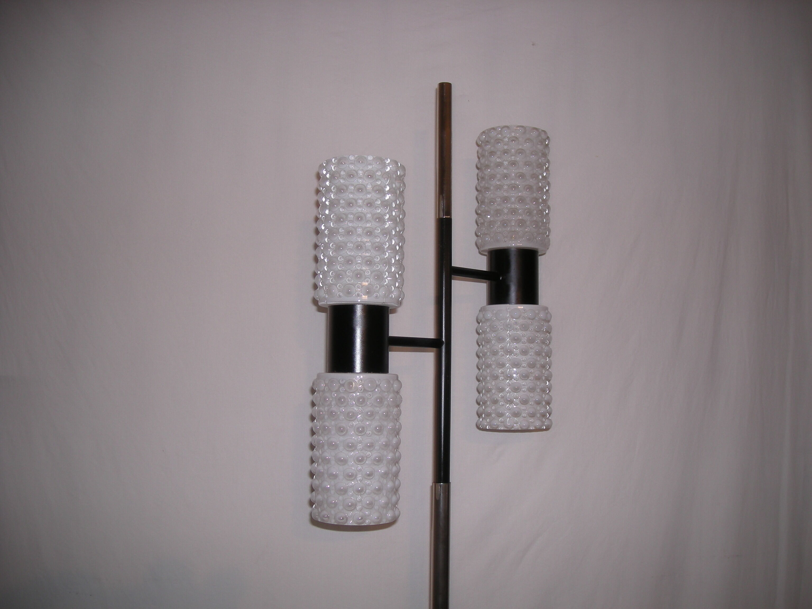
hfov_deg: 52.6
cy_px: 304
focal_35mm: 35
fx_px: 821
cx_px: 406
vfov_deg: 40.7
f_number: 2.8
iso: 50
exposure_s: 1/30
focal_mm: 5.7
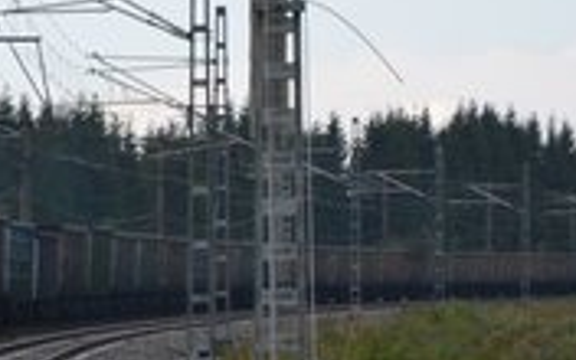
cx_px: 43
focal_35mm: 363
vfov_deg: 3.6
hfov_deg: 5.8
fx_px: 5701
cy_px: 254
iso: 200
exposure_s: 1/250
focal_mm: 105
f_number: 8
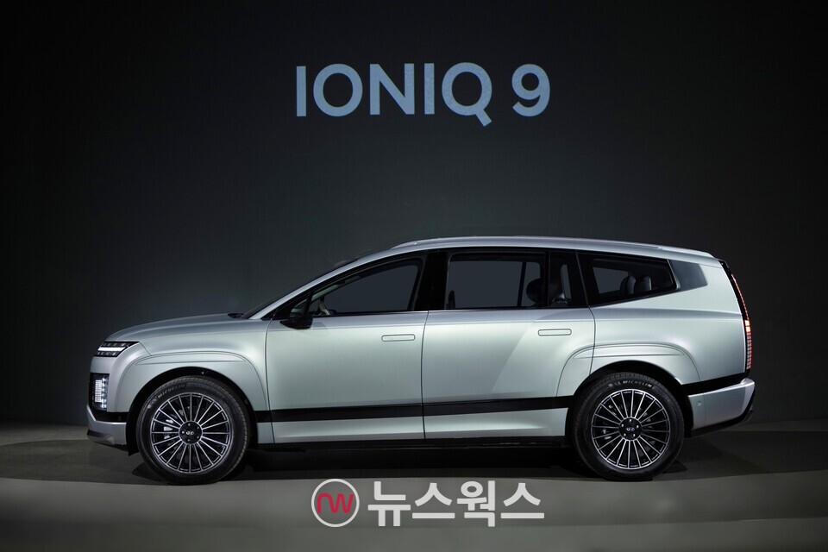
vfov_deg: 29.2
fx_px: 1058
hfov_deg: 42.7
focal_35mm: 46
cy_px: 276
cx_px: 414
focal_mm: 46
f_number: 6.3
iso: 500
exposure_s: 1/40
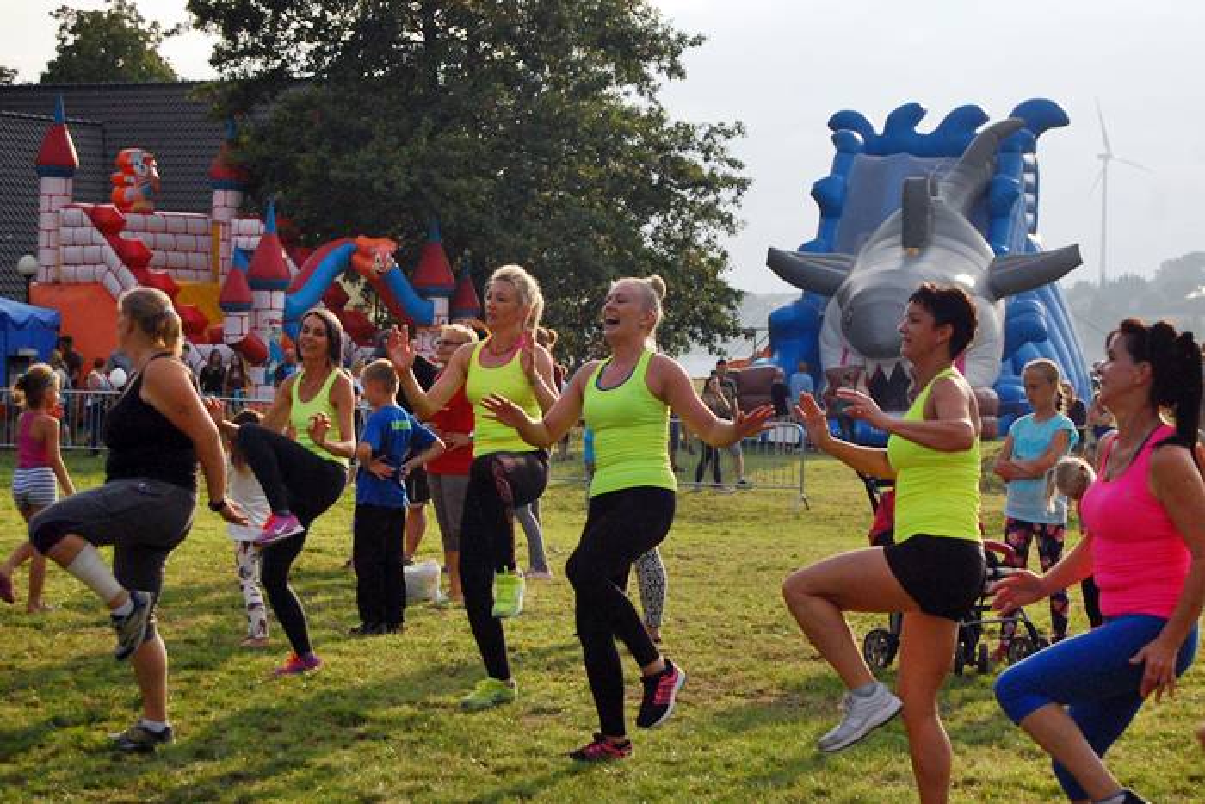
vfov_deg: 17.5
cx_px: 602
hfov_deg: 26.0
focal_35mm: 78
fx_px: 2611
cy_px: 402
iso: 800
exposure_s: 1/4000
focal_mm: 52
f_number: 5.6
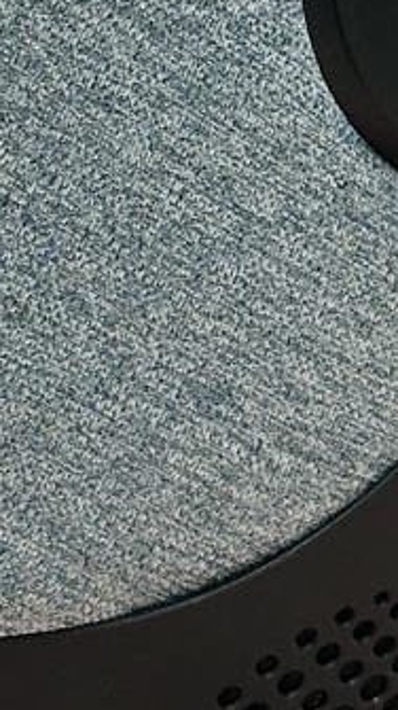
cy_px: -150
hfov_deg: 4.8
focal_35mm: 250
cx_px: 49
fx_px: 4699
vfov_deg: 8.5
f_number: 1.78
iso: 80
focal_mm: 6.86
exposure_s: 1/75
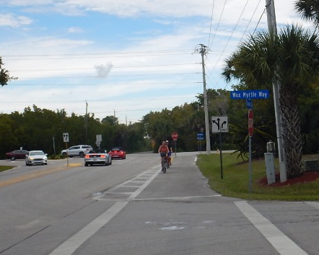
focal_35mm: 36
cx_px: 154
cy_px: 129
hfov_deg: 50.3
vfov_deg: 41.2
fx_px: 340
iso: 125
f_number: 4.2
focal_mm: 6.1
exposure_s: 1/800
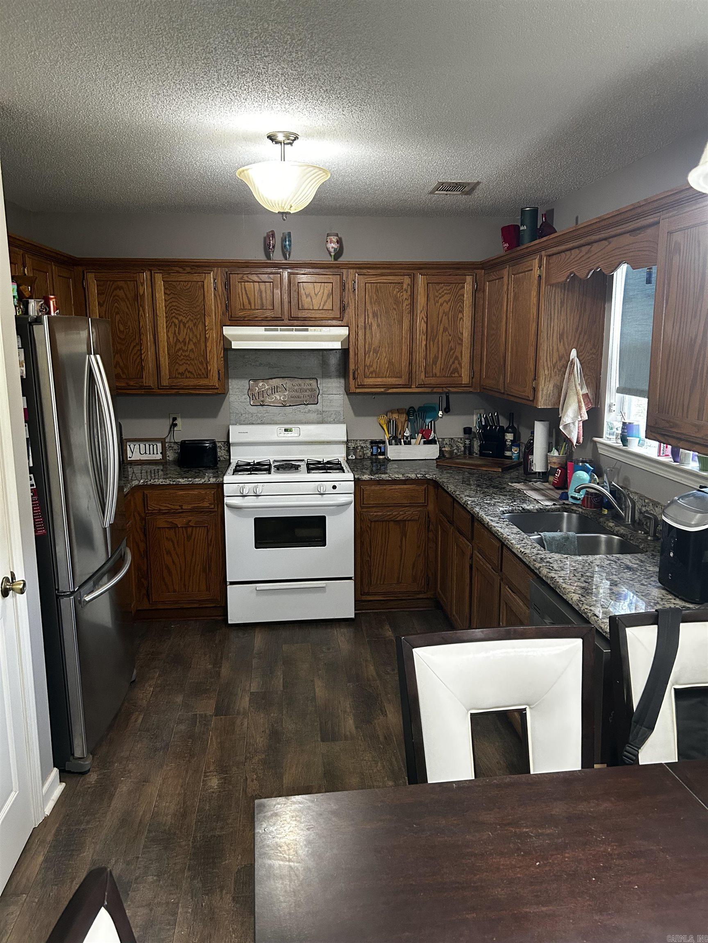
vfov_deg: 67.3
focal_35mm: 26
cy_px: 472
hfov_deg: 53.1
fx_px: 709
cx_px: 354
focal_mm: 5.7
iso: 400
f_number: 1.5
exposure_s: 1/60
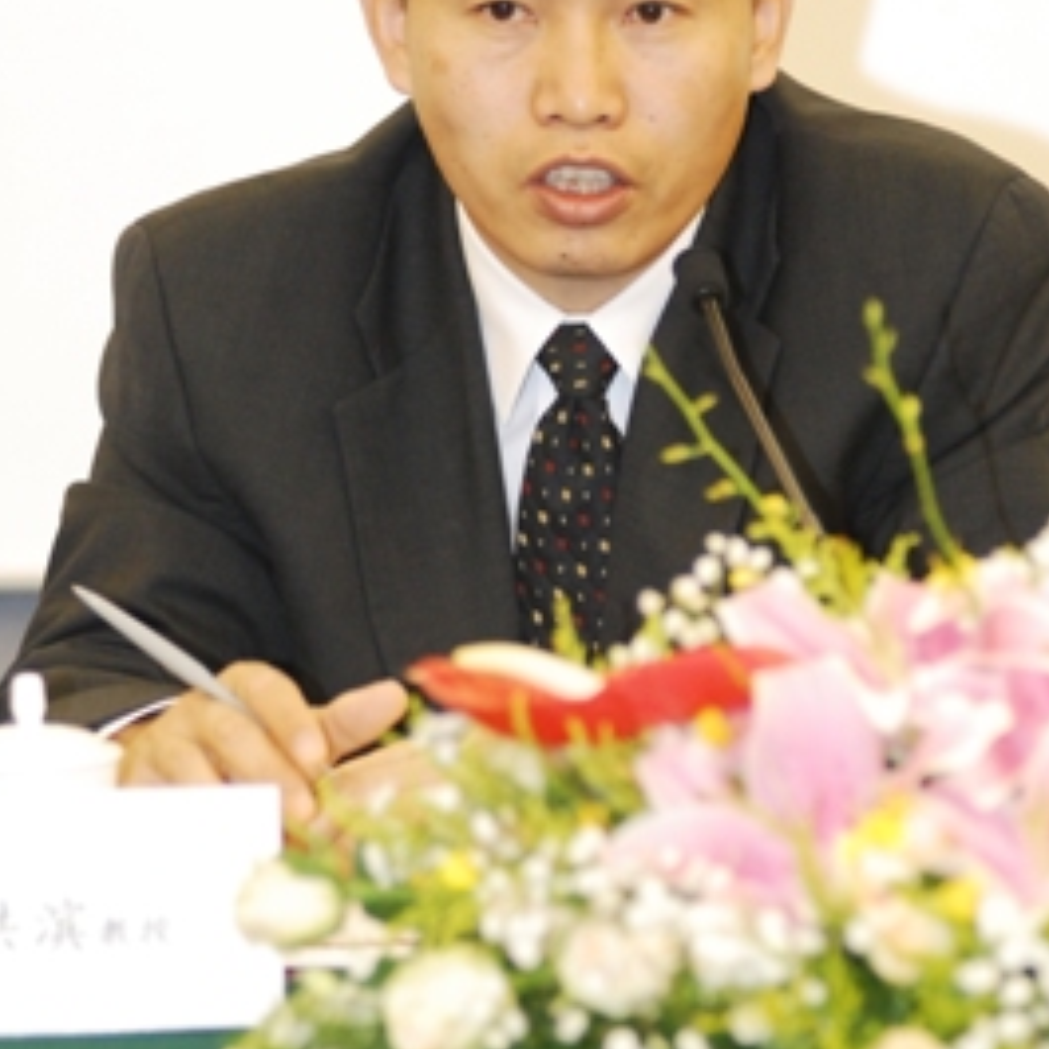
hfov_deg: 5.8
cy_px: 463
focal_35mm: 301
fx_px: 10313
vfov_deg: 5.8
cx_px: 608
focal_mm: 125
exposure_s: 1/60
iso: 1000
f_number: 2.8
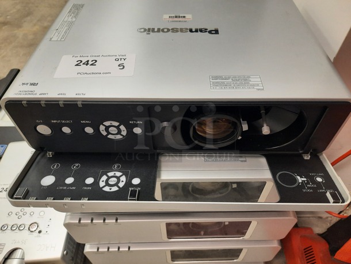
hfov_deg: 69.4
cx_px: 176
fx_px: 254
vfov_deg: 54.9
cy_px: 132
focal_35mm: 25
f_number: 2
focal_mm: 4.6
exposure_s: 1/60
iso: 250
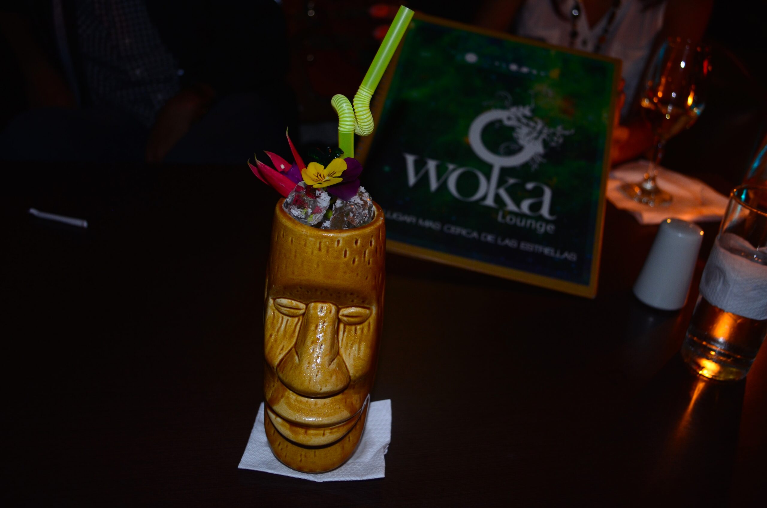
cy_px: 254
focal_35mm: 30
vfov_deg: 43.4
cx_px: 384
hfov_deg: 62.0
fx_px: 638
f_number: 3.8
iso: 640
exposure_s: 1/10
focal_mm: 20
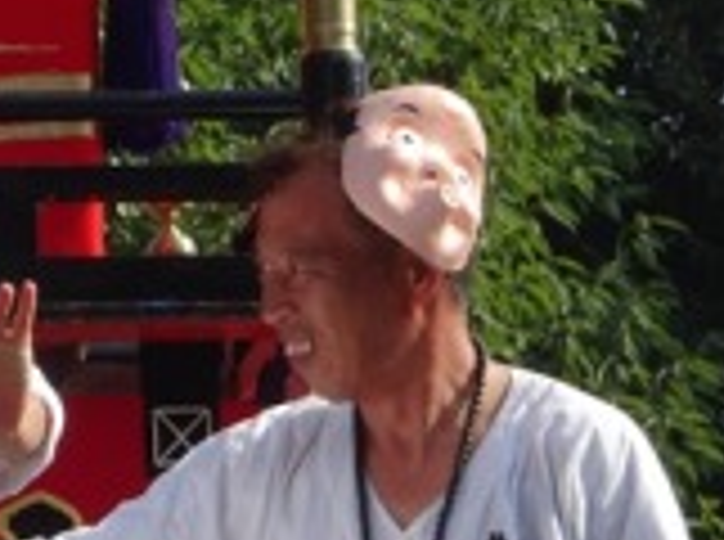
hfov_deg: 2.9
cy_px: 664
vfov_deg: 2.2
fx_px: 14232
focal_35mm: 682
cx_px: 243
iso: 80
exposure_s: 1/320
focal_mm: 37.35
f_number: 6.3
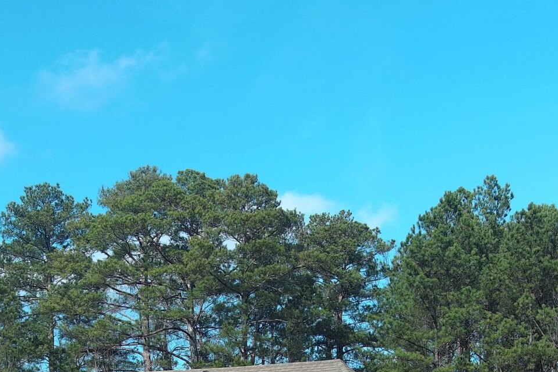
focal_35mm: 93
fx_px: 1442
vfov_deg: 14.0
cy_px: 503
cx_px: 190
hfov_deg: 21.8
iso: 100
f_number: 2.8
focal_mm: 10.57
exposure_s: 1/814
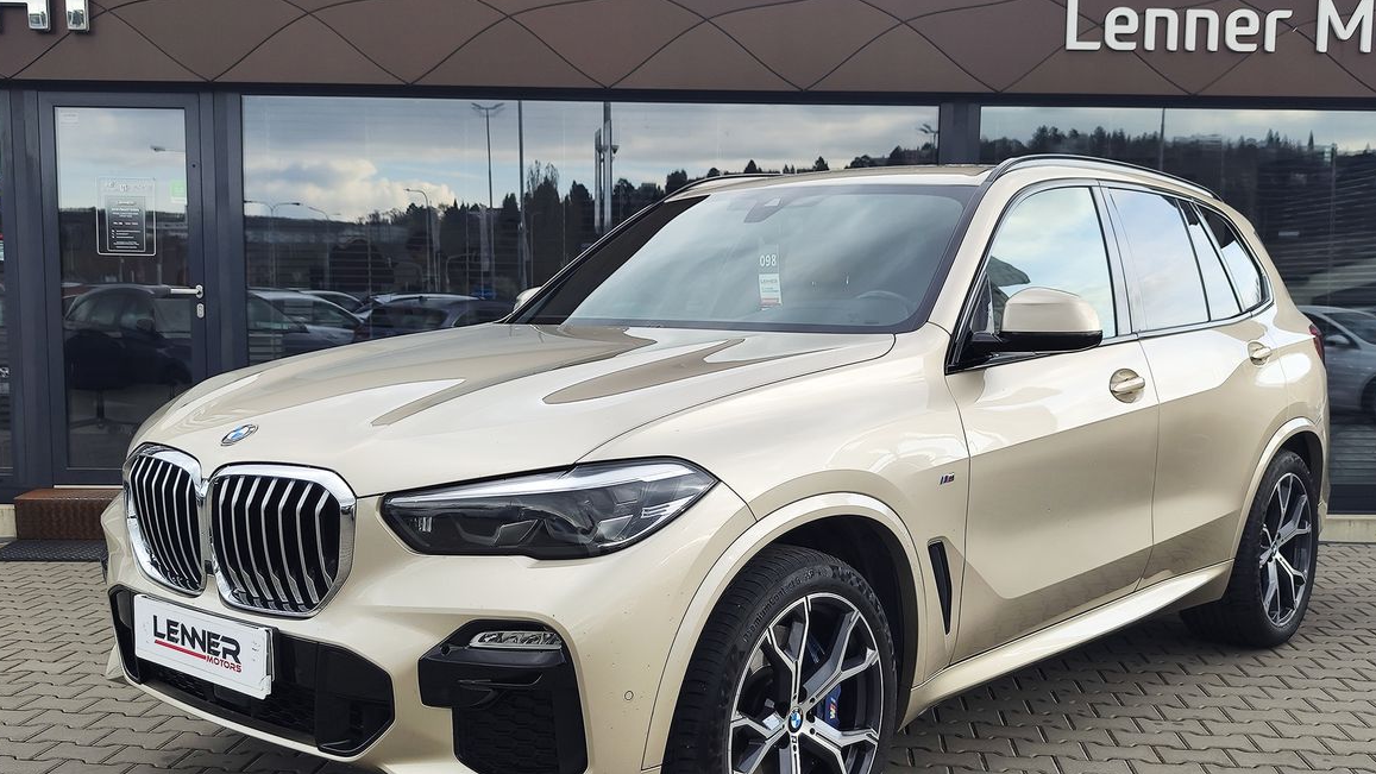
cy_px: 474
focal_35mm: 26
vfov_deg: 44.1
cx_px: 698
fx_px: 949
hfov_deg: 71.9
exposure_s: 1/221
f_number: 1.69
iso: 50
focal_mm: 7.01
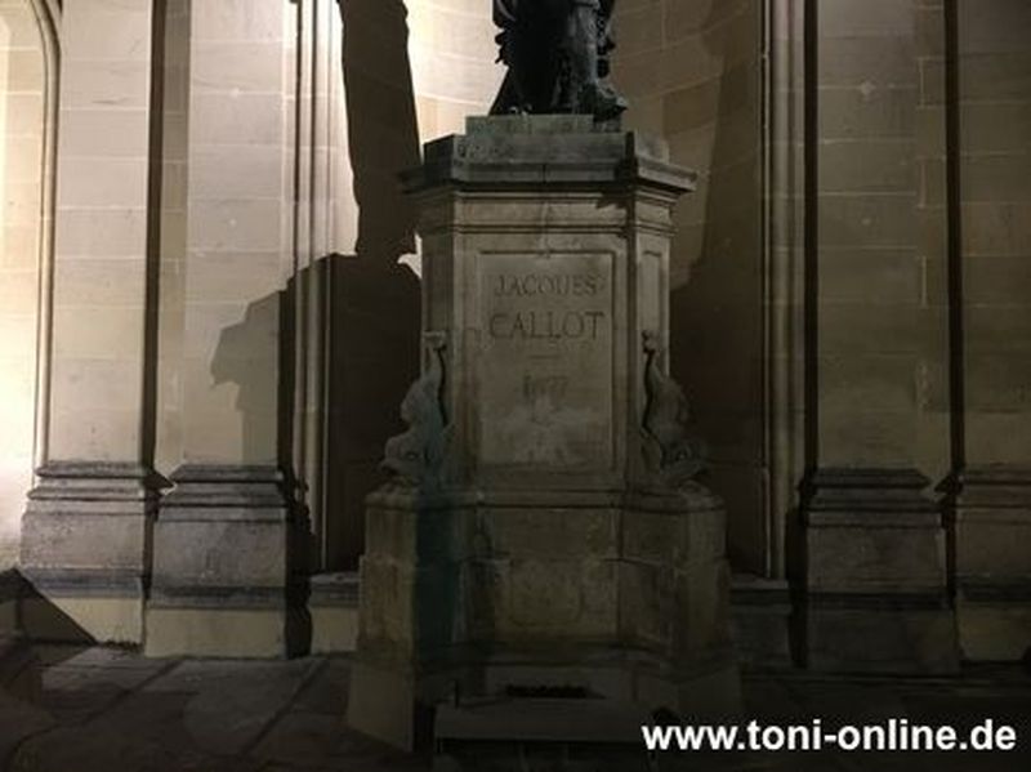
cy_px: 386
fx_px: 863
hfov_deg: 61.7
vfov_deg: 48.2
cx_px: 516
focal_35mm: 29
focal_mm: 4.15
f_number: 2.2
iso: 160
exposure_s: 1/8
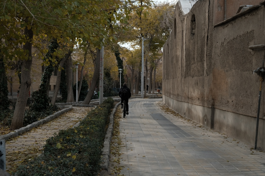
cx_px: 132
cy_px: 88
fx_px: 405
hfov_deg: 36.2
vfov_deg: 24.6
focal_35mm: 55
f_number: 13
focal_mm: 35.8
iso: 320
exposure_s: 1/100
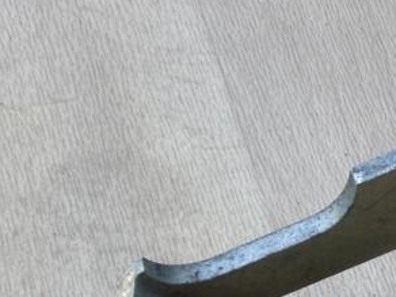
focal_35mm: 305
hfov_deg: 6.4
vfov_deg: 4.9
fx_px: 3489
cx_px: 627
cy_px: 191
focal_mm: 14.49
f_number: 5
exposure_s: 1/100
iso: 200
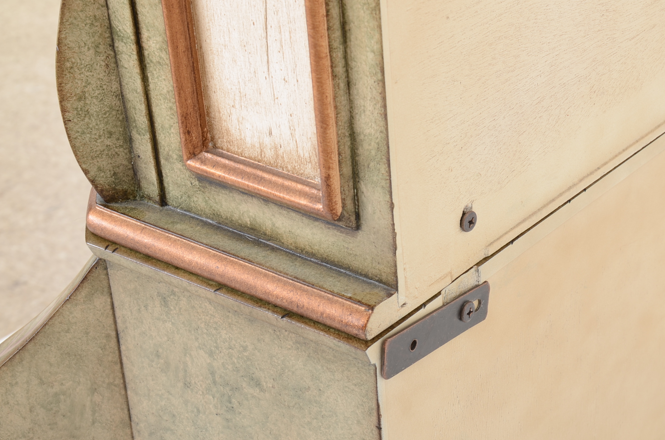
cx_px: 435
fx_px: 1634
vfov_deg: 15.3
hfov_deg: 22.9
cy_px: 258
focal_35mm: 89
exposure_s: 1/160
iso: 100
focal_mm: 45
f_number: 9
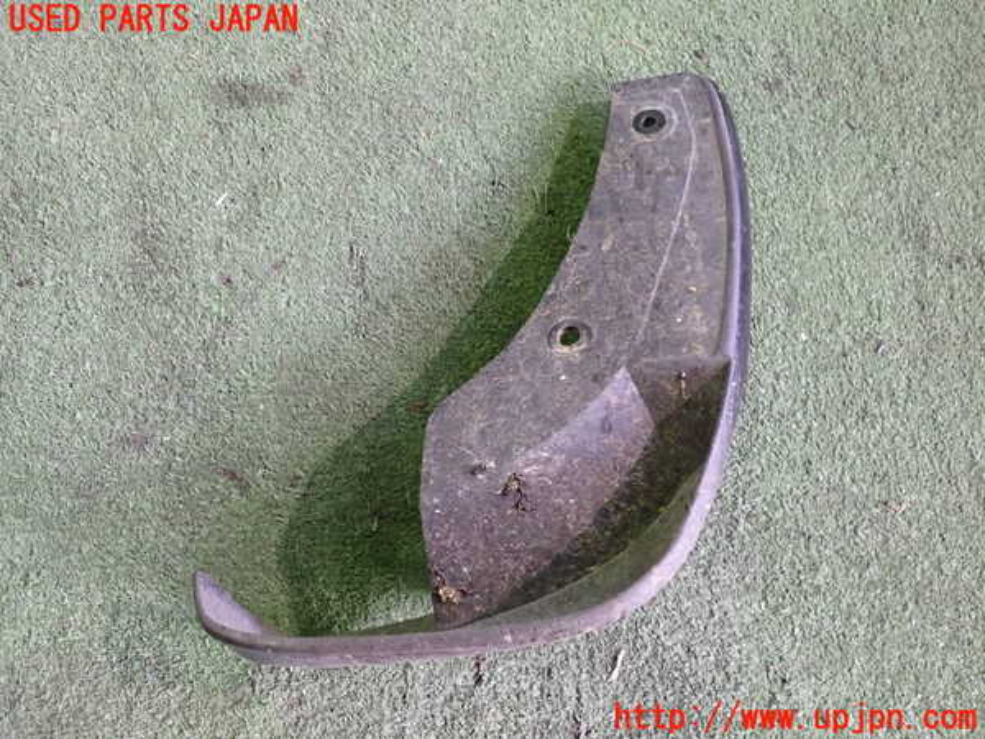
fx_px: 854
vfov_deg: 46.8
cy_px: 370
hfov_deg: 60.0
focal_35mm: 30
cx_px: 492
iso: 500
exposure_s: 1/30
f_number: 2.3
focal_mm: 5.4
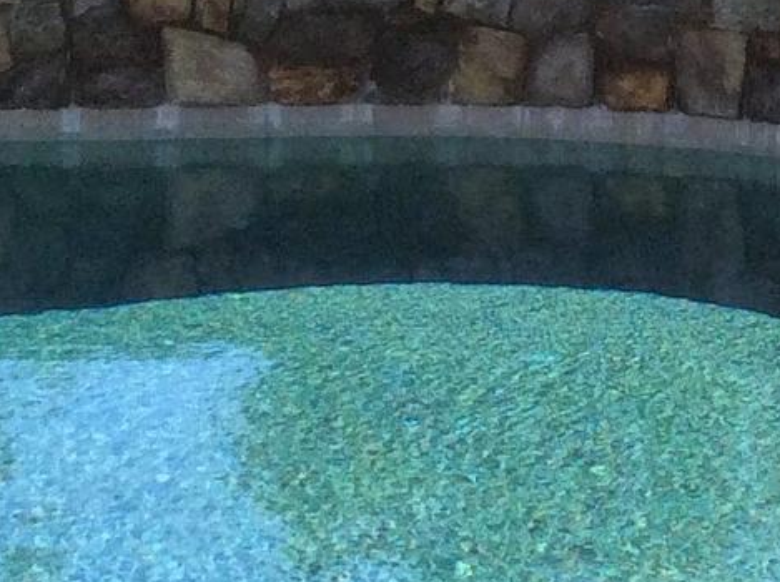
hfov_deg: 13.6
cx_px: 768
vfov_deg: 10.1
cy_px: -187
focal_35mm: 144
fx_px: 3239
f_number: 2.4
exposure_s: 1/1244
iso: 32
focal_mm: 3.3
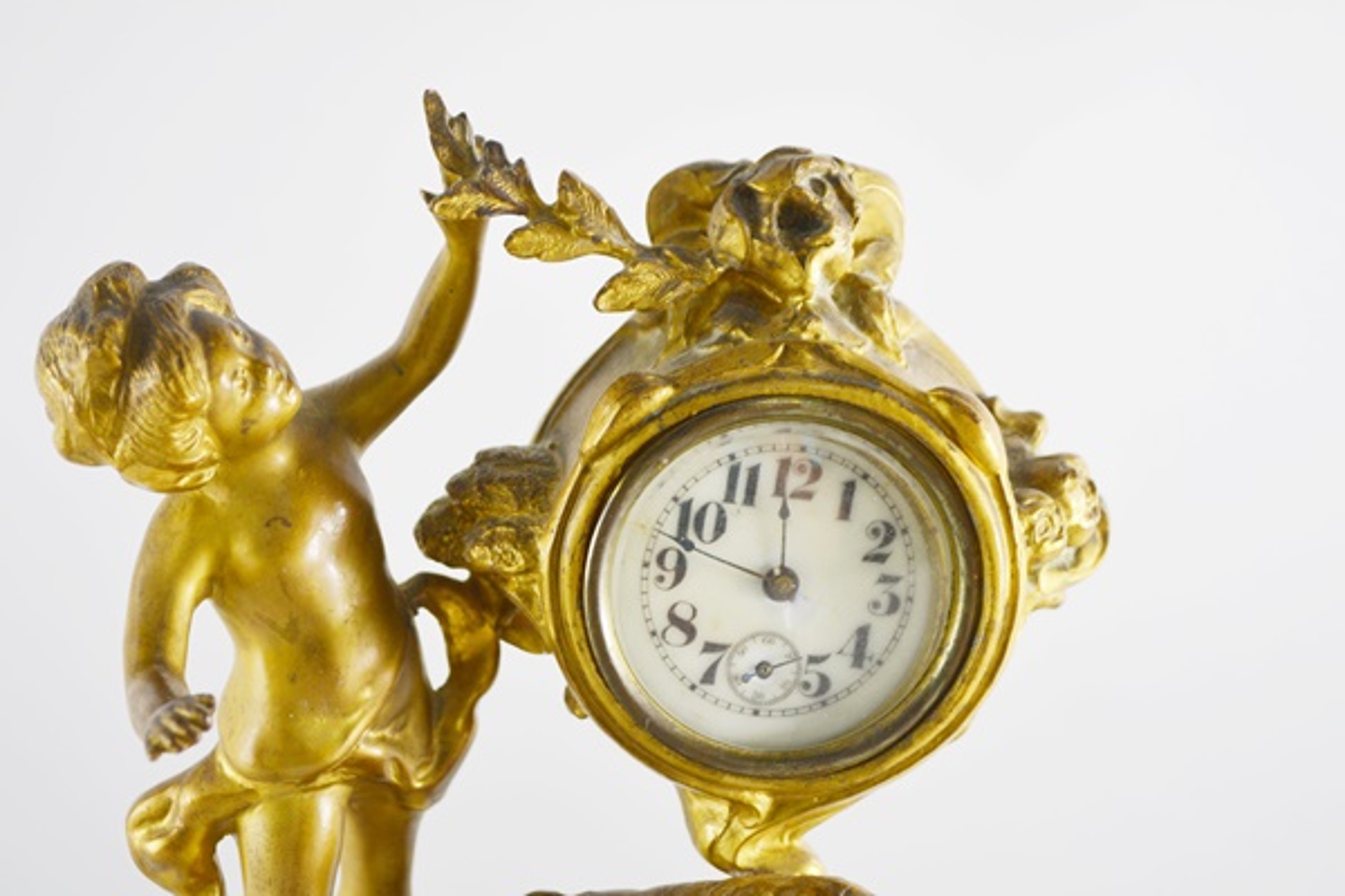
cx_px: 672
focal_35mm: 69
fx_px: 2578
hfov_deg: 29.2
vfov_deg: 19.7
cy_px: 448
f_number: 5.6
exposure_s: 1/125
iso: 250
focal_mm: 46
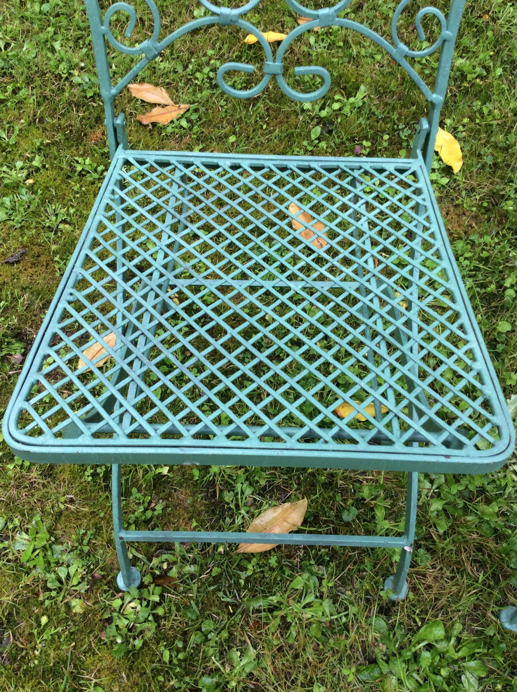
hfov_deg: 44.1
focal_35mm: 32
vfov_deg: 56.9
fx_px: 639
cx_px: 258
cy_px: 346
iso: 32
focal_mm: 3.3
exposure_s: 1/164
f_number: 2.4
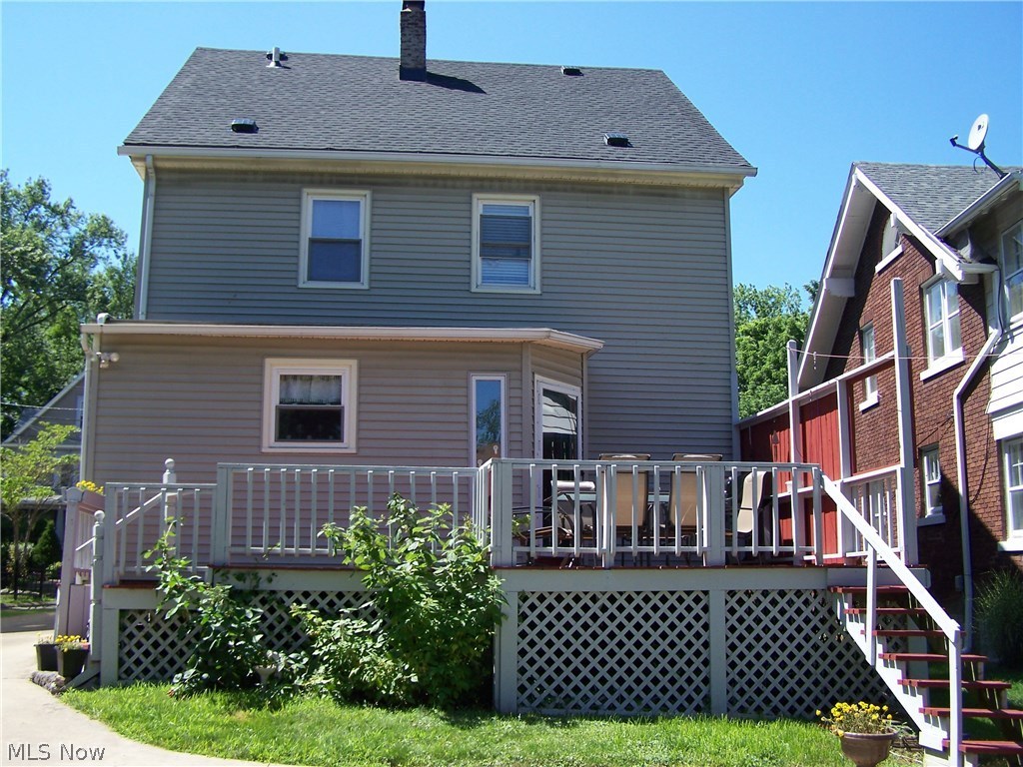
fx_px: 1123
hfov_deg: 49.0
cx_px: 512
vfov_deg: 37.7
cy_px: 384
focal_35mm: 38
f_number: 2.8
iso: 64
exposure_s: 1/400
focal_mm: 6.3
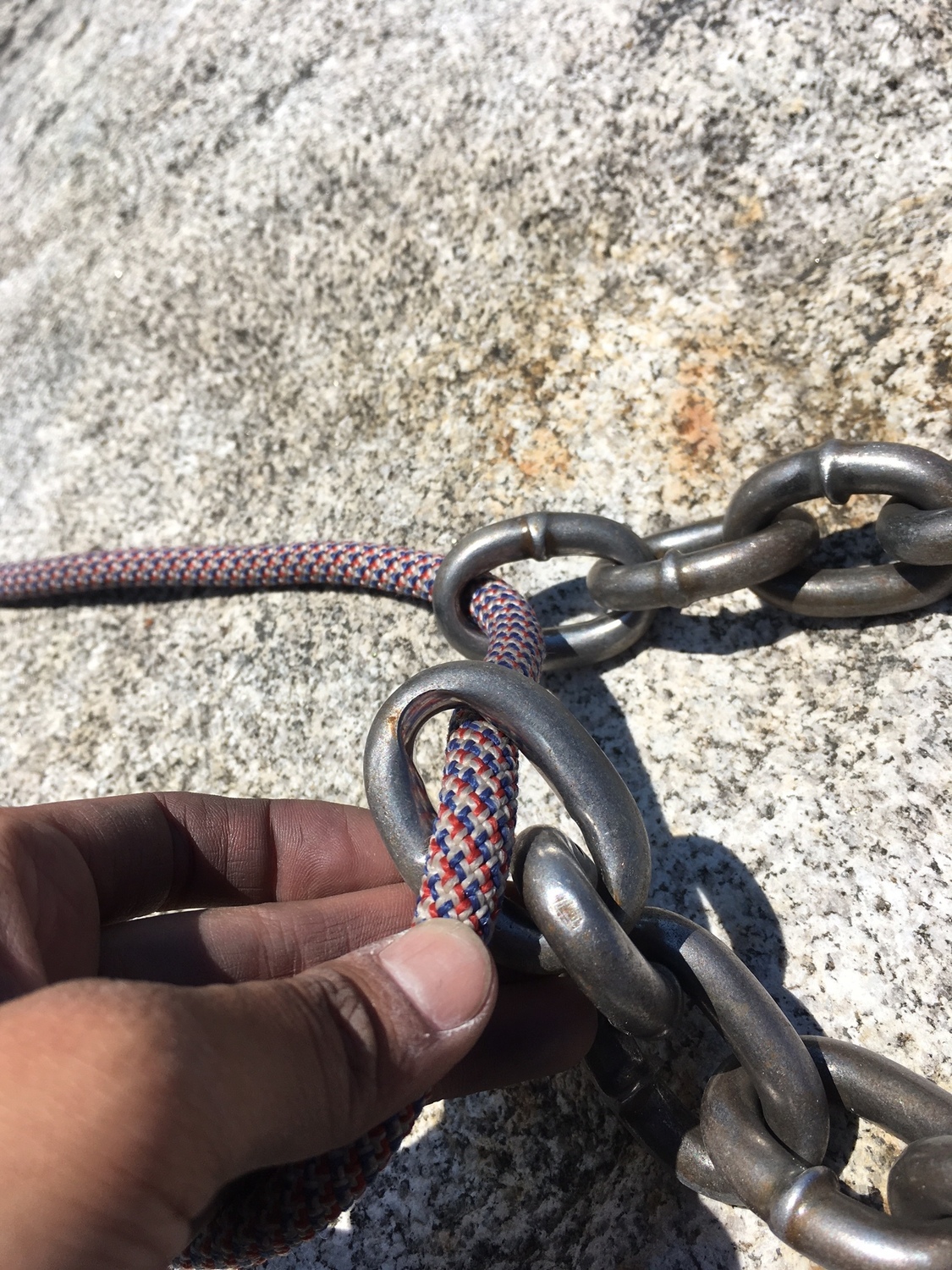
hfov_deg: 48.2
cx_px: 476
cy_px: 635
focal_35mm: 29
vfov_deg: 61.7
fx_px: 1063
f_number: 2.2
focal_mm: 4.15
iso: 25
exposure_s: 1/2198
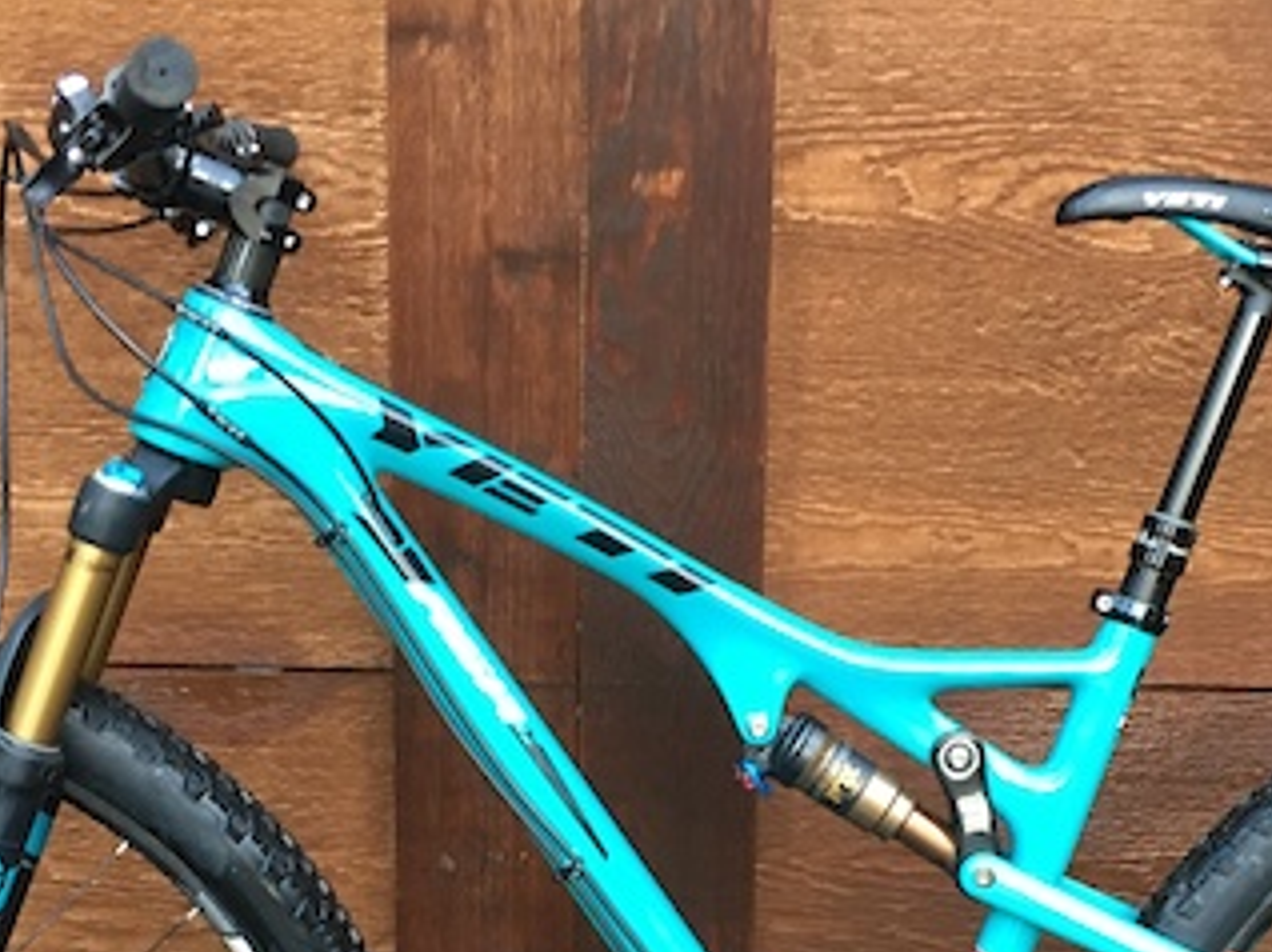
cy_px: 872
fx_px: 2680
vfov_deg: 19.7
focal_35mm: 73
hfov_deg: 26.7
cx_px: 736
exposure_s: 1/30
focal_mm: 4.15
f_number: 2.2
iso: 100
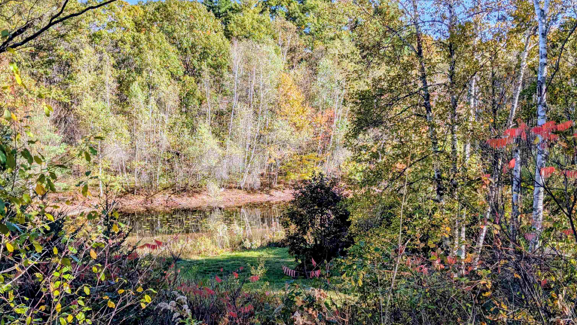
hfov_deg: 39.2
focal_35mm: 53
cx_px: 286
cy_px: 175
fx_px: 811
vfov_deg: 22.6
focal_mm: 6.81
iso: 43
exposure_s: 1/1225
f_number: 1.85
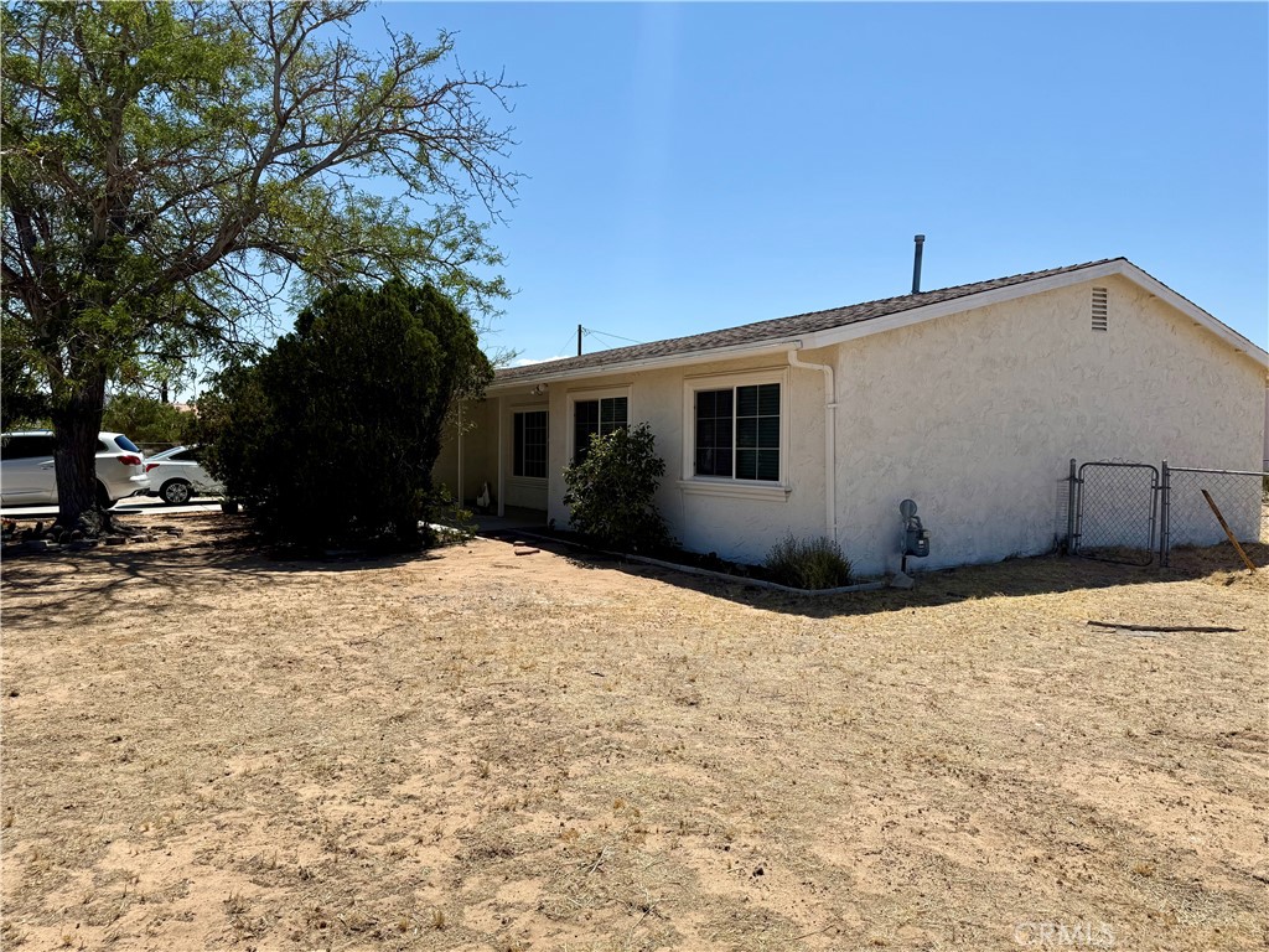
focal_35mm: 24
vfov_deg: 56.8
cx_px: 634
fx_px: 880
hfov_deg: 71.6
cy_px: 476
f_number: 1.78
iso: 80
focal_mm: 6.76
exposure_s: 1/7353
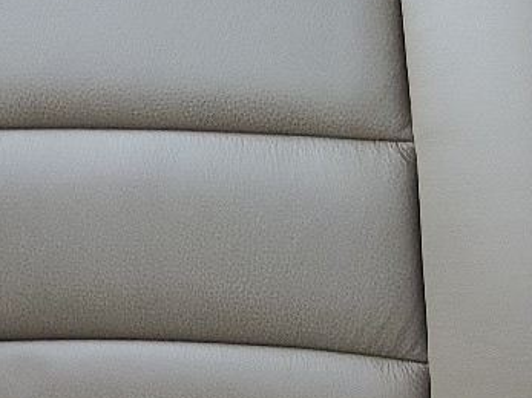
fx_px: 1844
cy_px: 309
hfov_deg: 14.2
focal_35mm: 120
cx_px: 1001
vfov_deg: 12.3
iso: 82
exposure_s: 1/60.2
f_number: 1.5
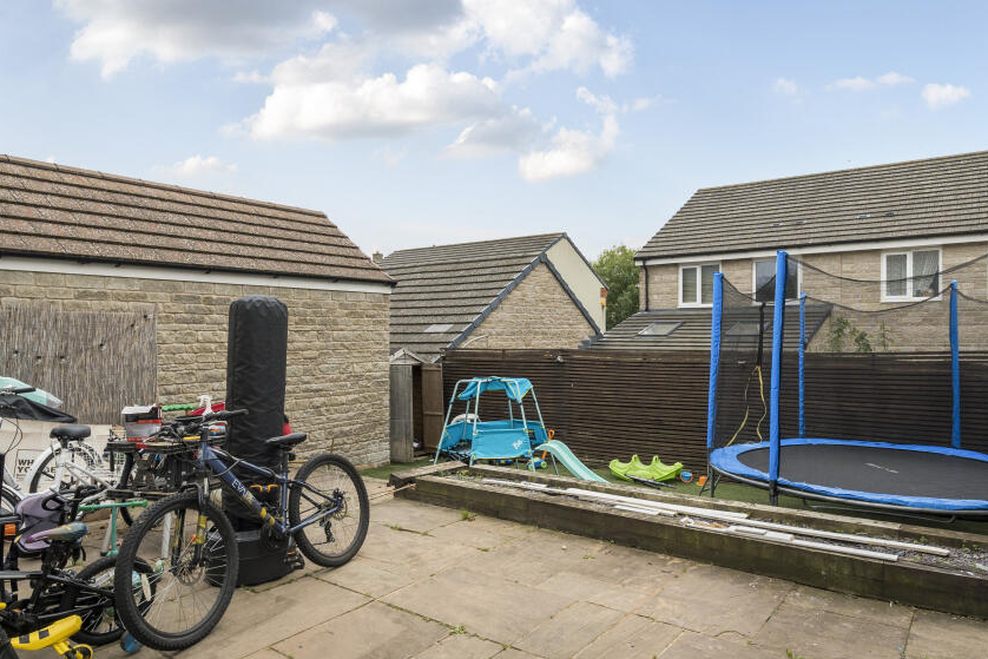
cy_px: 337
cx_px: 569
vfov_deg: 57.2
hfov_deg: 78.0
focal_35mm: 22
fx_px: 604
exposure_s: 1/100
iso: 400
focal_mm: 12
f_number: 8
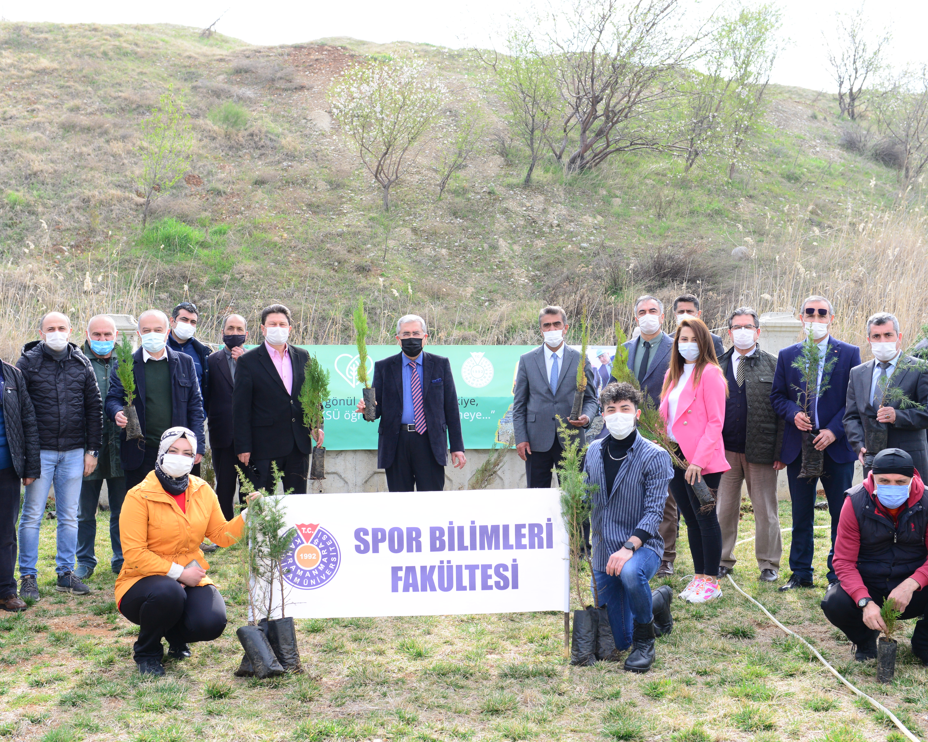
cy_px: 369
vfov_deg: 31.4
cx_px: 487
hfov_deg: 38.8
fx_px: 1318
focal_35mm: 48
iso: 640
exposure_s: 1/640
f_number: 5.6
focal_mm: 42
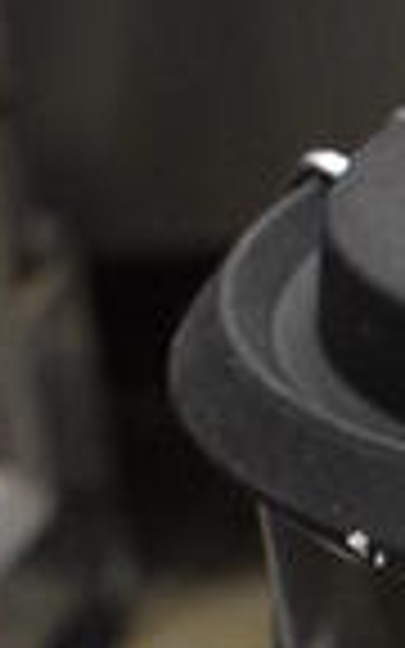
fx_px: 3091
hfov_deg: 6.9
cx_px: 1094
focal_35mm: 175
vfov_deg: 11.1
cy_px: 1177
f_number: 3.5
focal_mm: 18
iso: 2200
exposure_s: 1/125
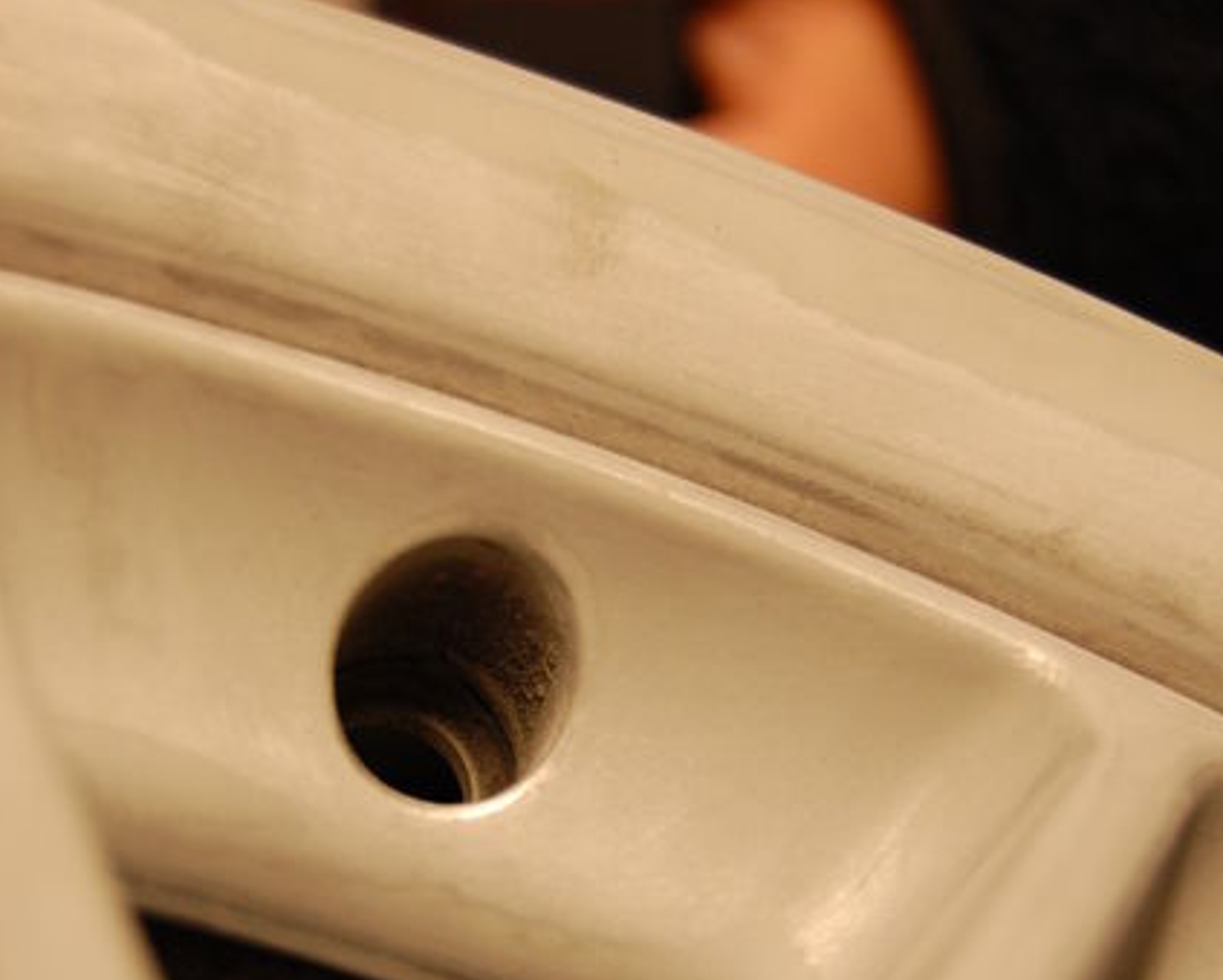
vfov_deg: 16.0
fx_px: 3467
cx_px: 610
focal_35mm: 96
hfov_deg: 20.0
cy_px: 757
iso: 400
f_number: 5.3
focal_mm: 45
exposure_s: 1/40
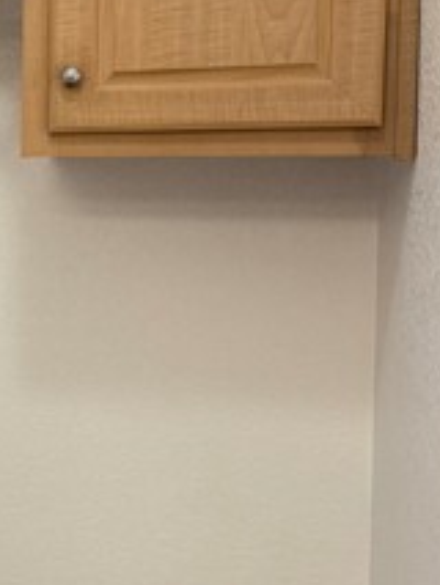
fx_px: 1219
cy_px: 277
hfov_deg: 18.9
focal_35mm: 72
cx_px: -143
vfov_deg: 27.0
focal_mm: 6.76
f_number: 1.78
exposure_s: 1/60
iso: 160
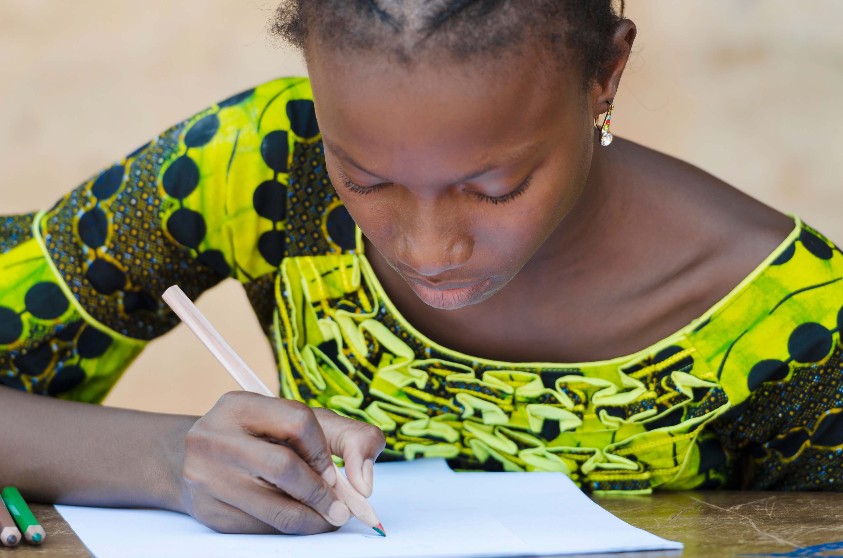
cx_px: 422
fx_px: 7010
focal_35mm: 300
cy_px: 279
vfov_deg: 4.6
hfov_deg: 6.9
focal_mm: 200
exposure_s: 1/250
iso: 100
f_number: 3.2
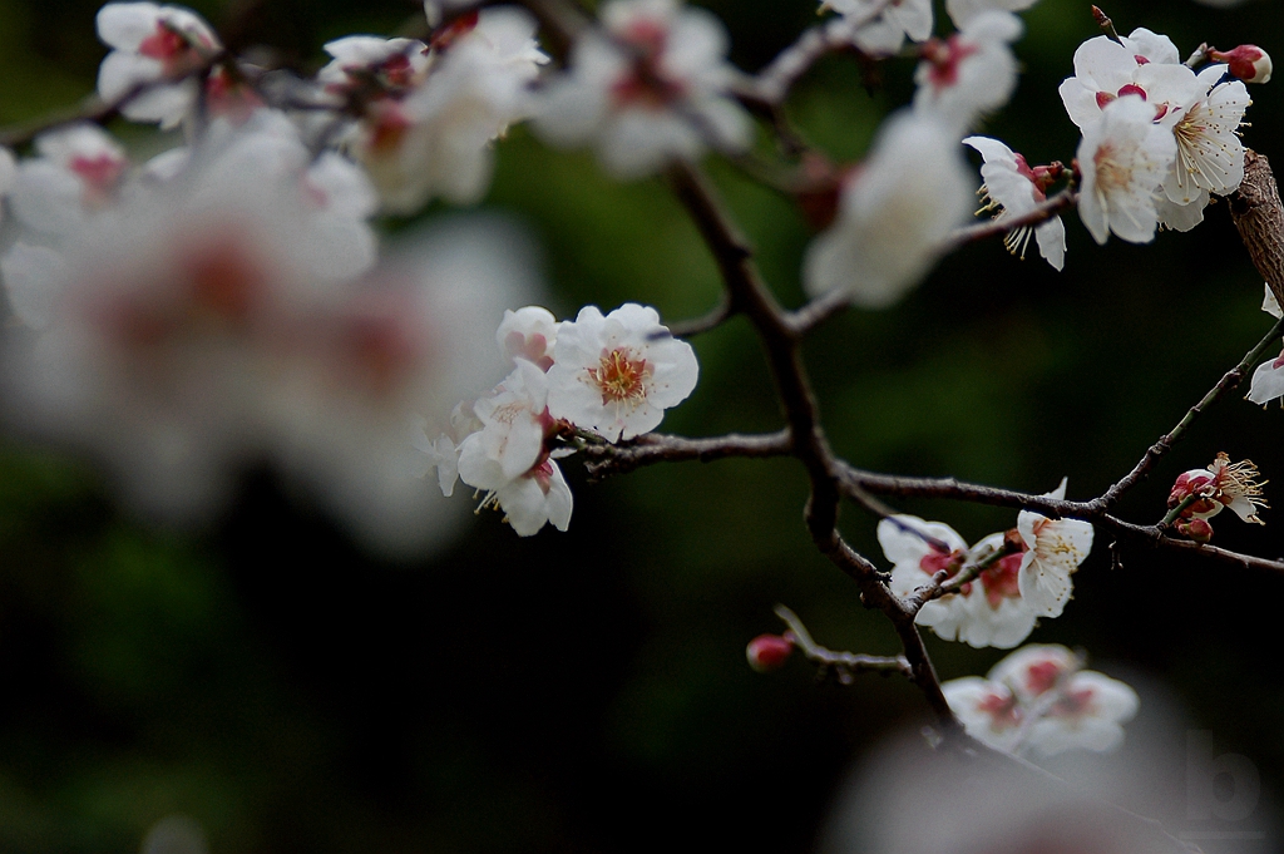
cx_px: 642
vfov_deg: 12.2
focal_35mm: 112
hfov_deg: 18.2
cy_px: 427
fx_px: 4009
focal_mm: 75
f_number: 5
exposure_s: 1/400
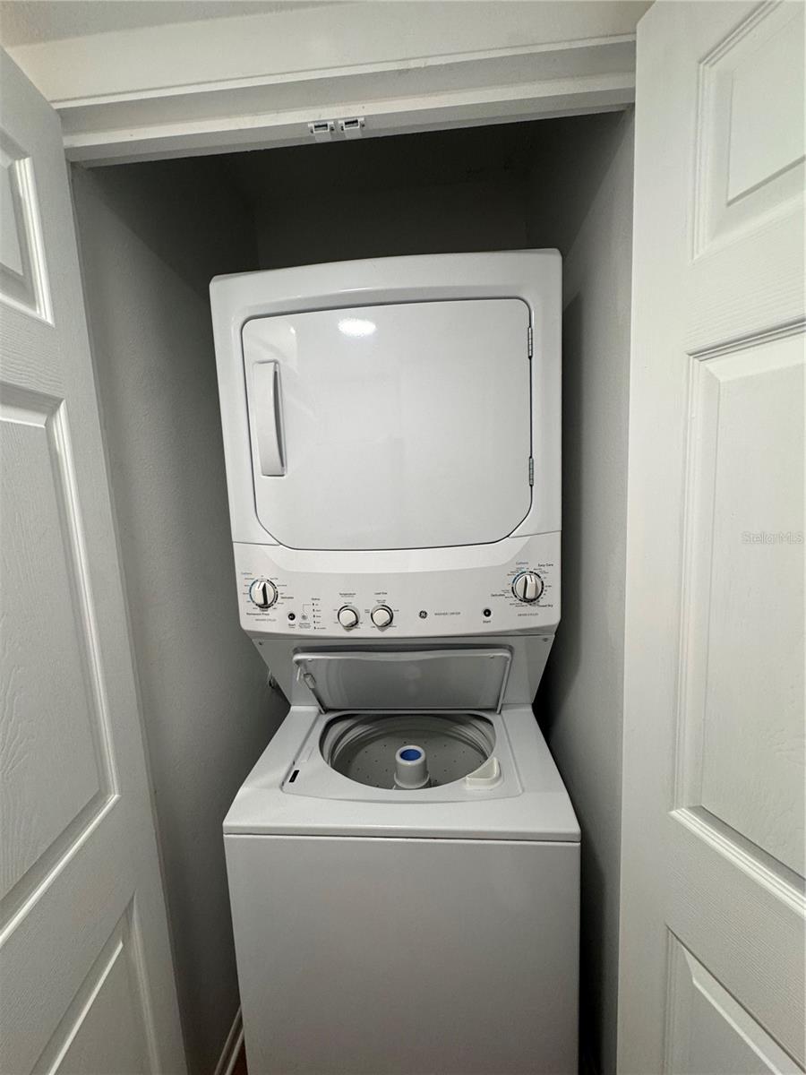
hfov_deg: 85.7
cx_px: 403
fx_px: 435
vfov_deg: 102.1
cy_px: 538
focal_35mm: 14
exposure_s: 1/120
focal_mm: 2.22
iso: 160
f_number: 2.2
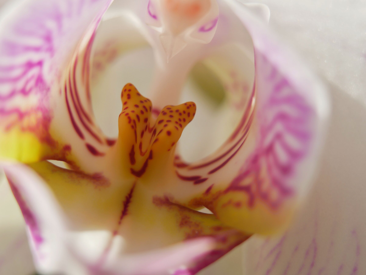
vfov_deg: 16.4
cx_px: 183
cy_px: 138
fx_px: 952
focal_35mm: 90
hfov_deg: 21.8
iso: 200
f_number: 4
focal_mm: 45
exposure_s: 1/640
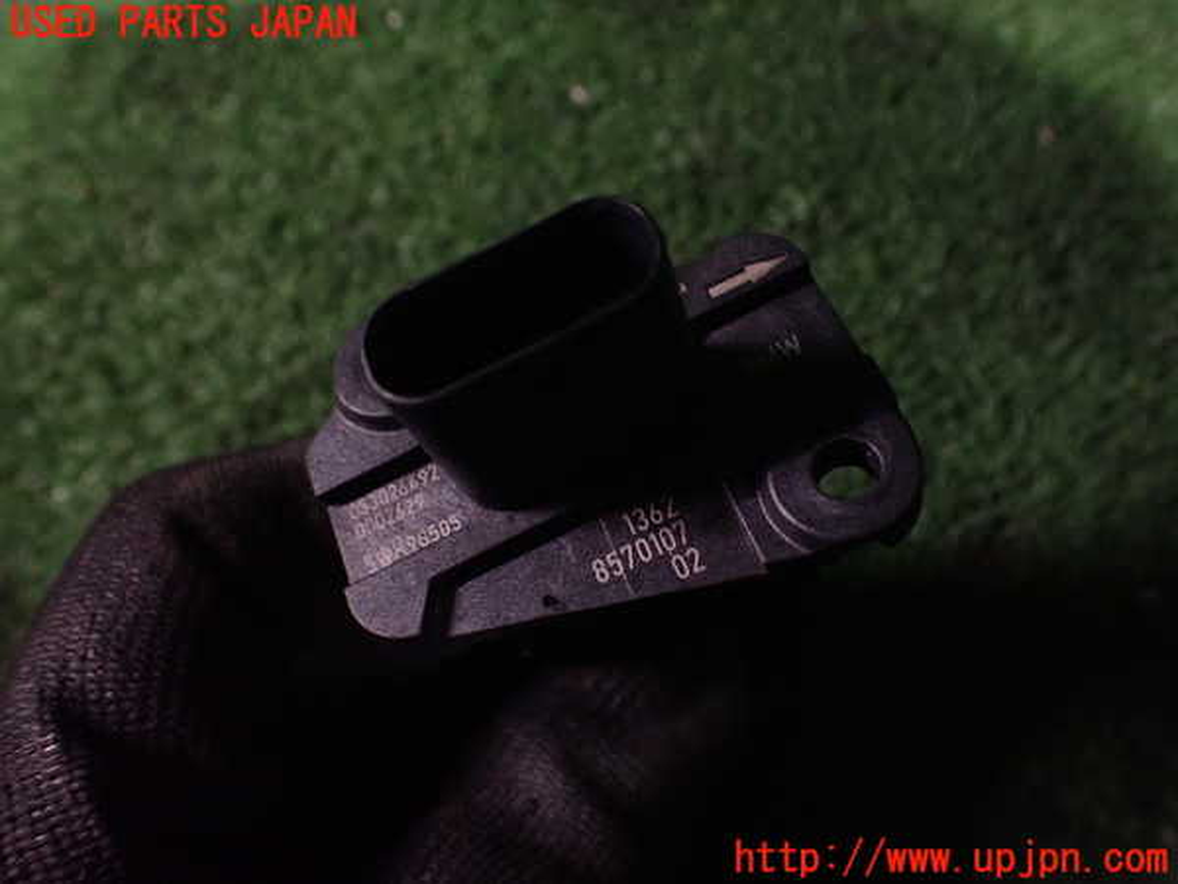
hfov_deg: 60.0
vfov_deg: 46.8
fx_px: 1021
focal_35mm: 30
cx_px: 589
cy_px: 442
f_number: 2.3
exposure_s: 1/50
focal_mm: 5.4
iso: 800
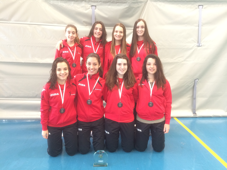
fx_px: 197
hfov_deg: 60.0
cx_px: 114
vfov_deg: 46.8
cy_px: 85
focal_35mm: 30
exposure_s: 1/30
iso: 200
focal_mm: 4.12
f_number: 2.2
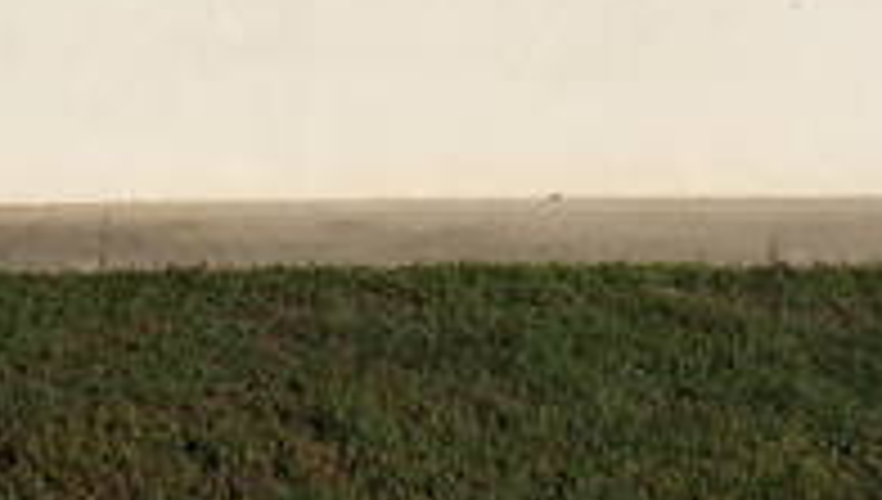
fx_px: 2975
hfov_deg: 16.7
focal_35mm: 127
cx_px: 112
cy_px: -459
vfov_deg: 9.1
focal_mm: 4.15
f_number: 2.2
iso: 40
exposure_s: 1/8264
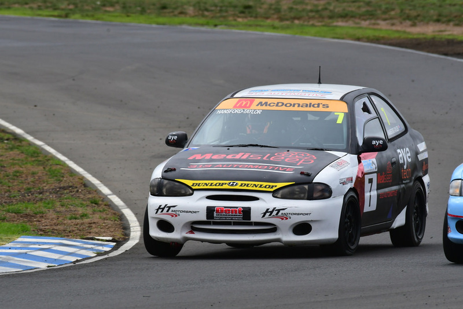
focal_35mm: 750
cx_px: 232
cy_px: 154
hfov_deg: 2.7
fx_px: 9649
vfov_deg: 1.8
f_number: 13
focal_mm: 500
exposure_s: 1/640
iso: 640
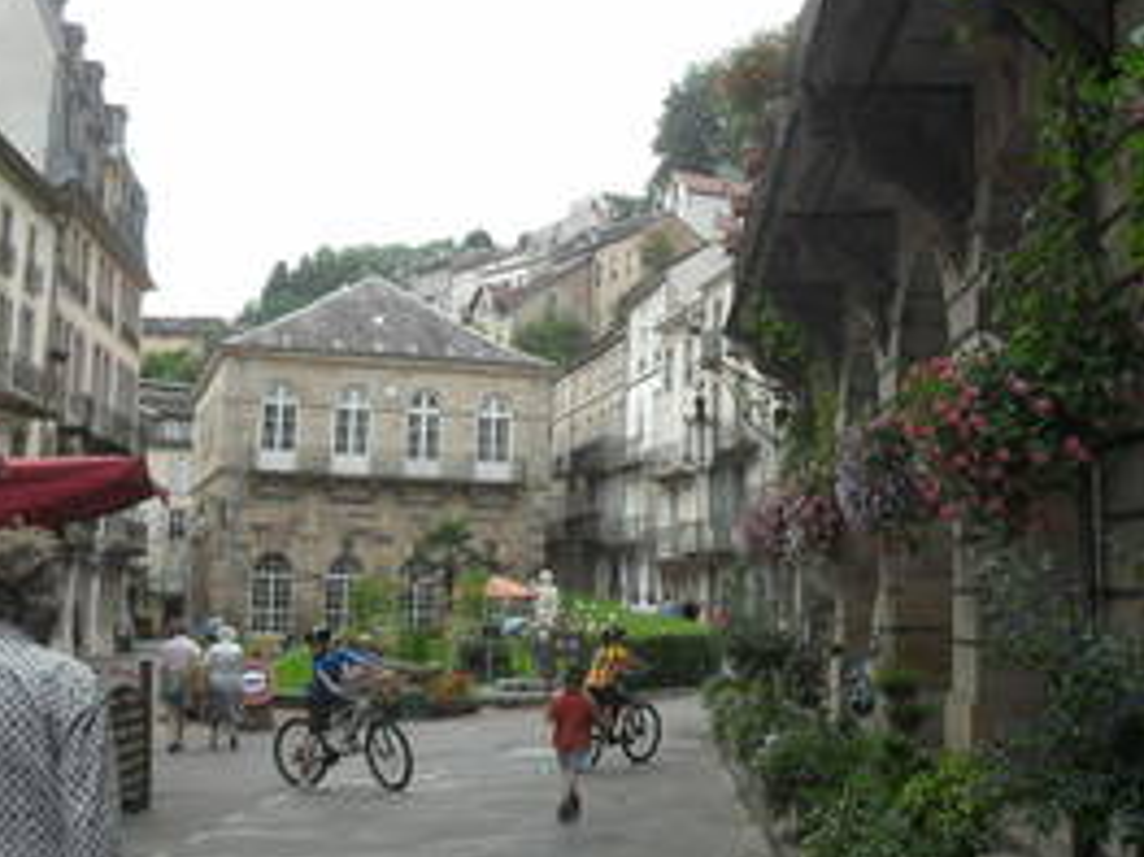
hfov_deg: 39.3
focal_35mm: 48
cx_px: 748
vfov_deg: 30.2
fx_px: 1586
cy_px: 387
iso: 100
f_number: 2.8
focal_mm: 6.2
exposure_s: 1/350
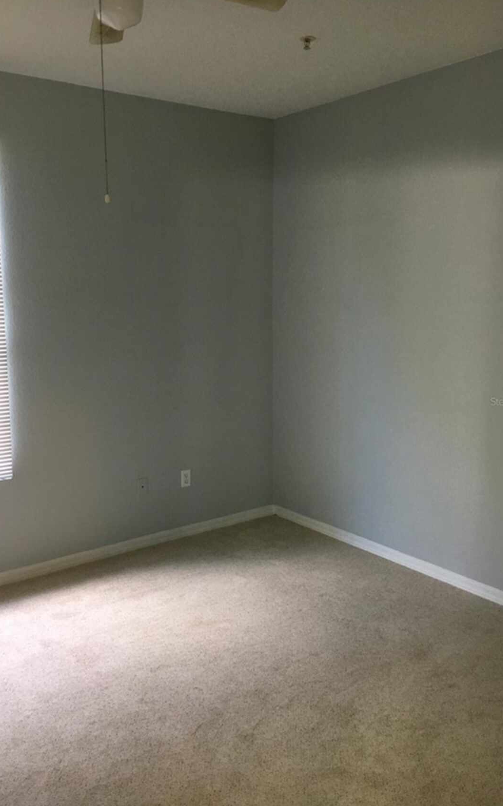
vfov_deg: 61.2
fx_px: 680
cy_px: 401
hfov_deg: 40.6
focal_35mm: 31
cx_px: 234
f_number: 2.2
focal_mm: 4.15
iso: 100
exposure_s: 1/30
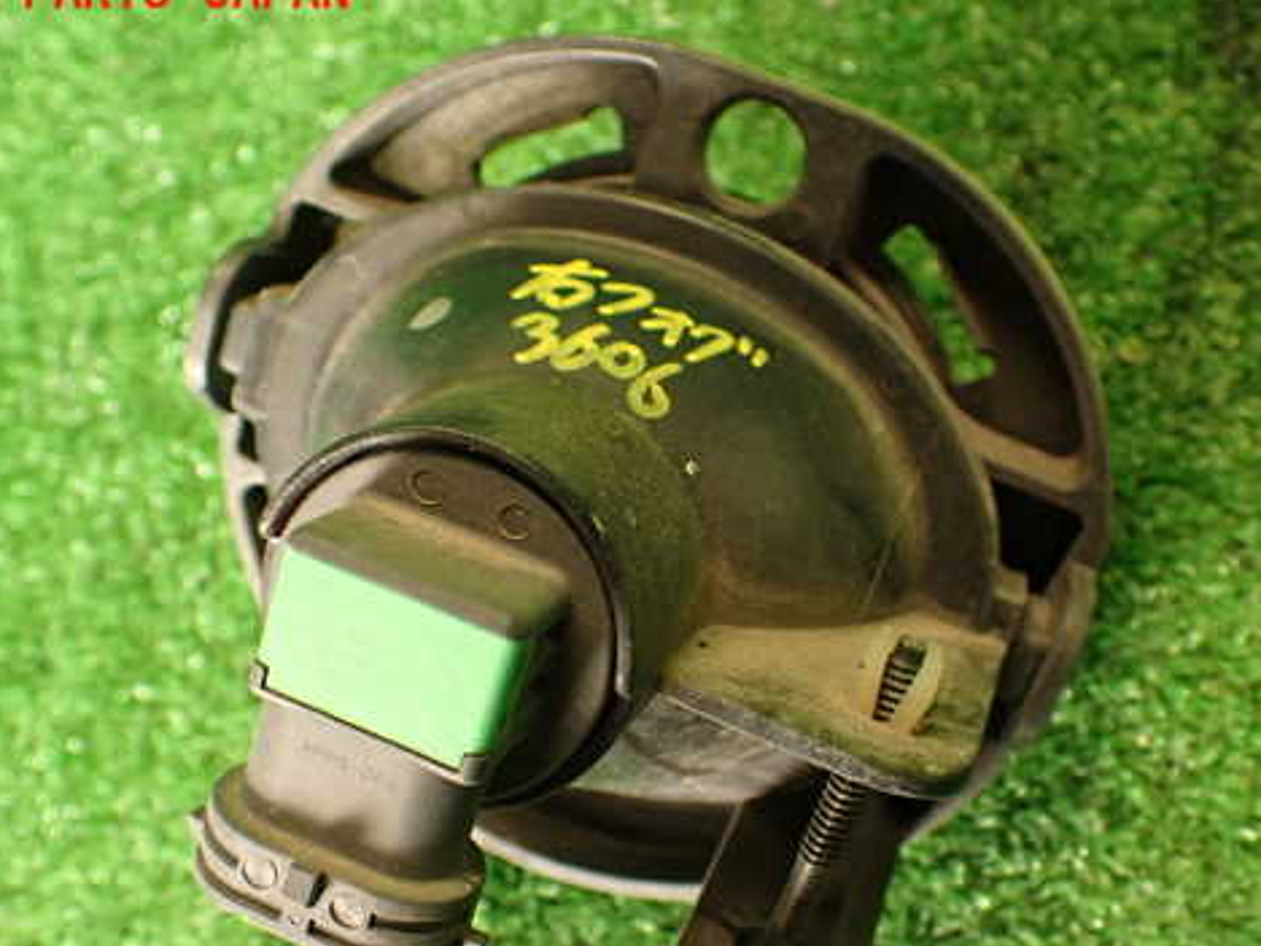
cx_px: 668
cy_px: 563
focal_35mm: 41
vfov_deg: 35.0
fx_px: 1494
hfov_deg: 45.8
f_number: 2.4
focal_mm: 5.79
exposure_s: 1/30
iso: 320
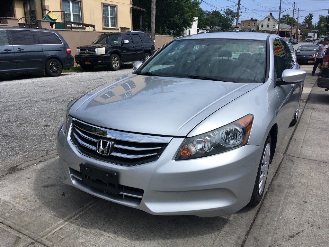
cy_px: 124
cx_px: 164
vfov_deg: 48.2
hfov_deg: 61.7
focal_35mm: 29
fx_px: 276
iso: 25
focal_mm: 4.15
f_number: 2.2
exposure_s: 1/2331
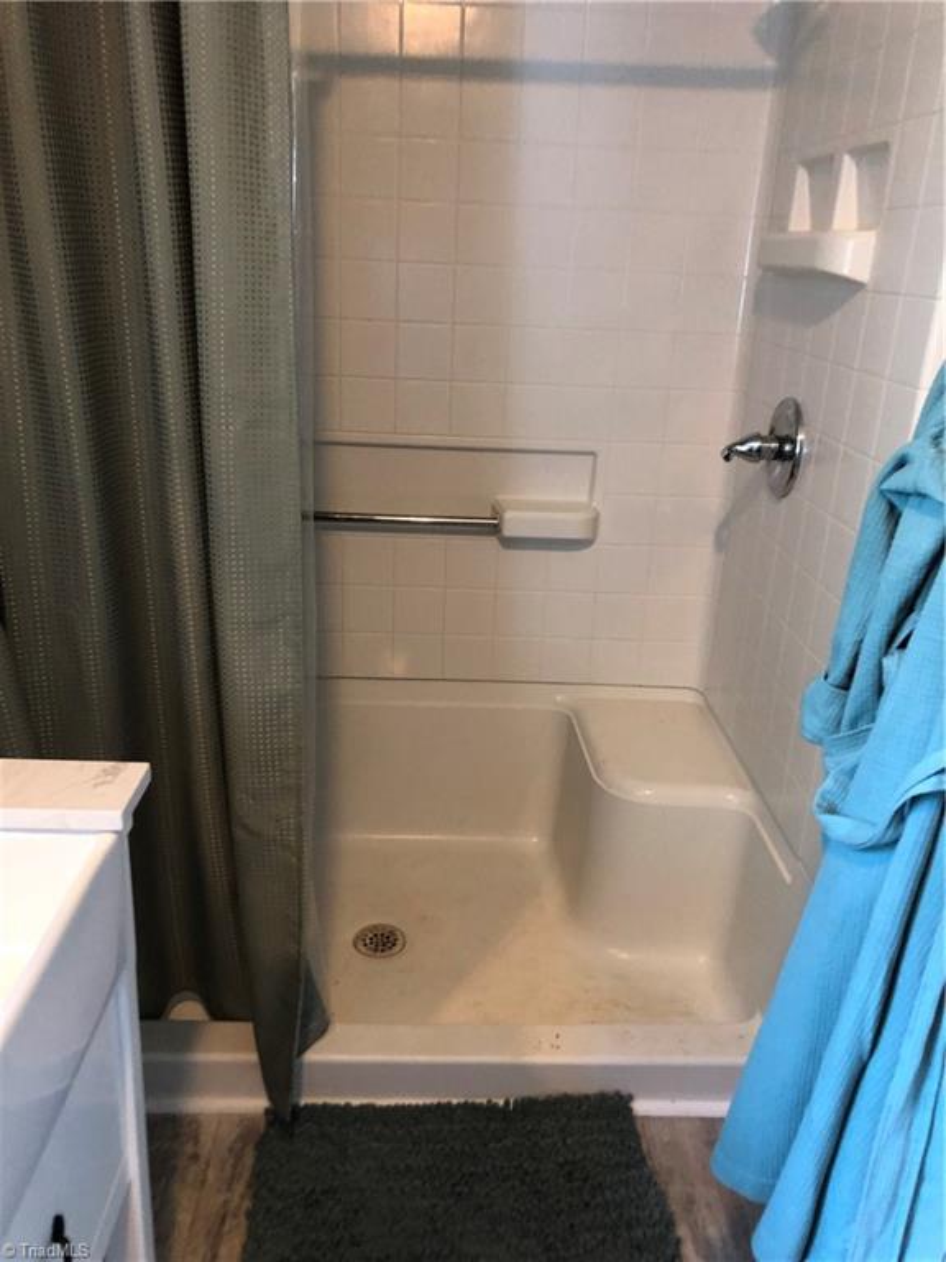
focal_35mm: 28
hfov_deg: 49.7
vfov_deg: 63.4
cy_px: 631
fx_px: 1020
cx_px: 473
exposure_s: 1/15
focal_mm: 3.99
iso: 64
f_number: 1.8
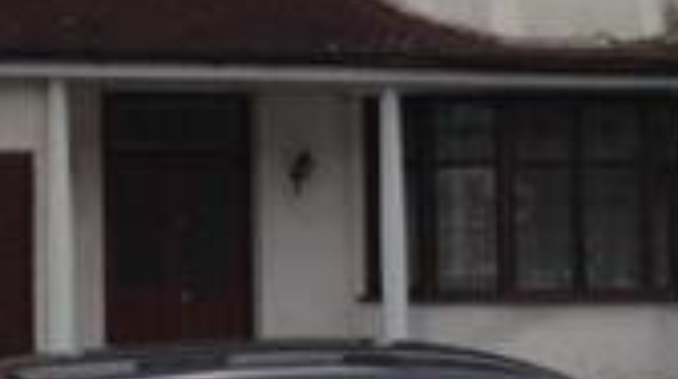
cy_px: 87
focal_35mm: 125
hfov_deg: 17.1
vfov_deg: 9.6
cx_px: 196
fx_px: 2244
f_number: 2.4
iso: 50
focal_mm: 4.13
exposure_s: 1/723
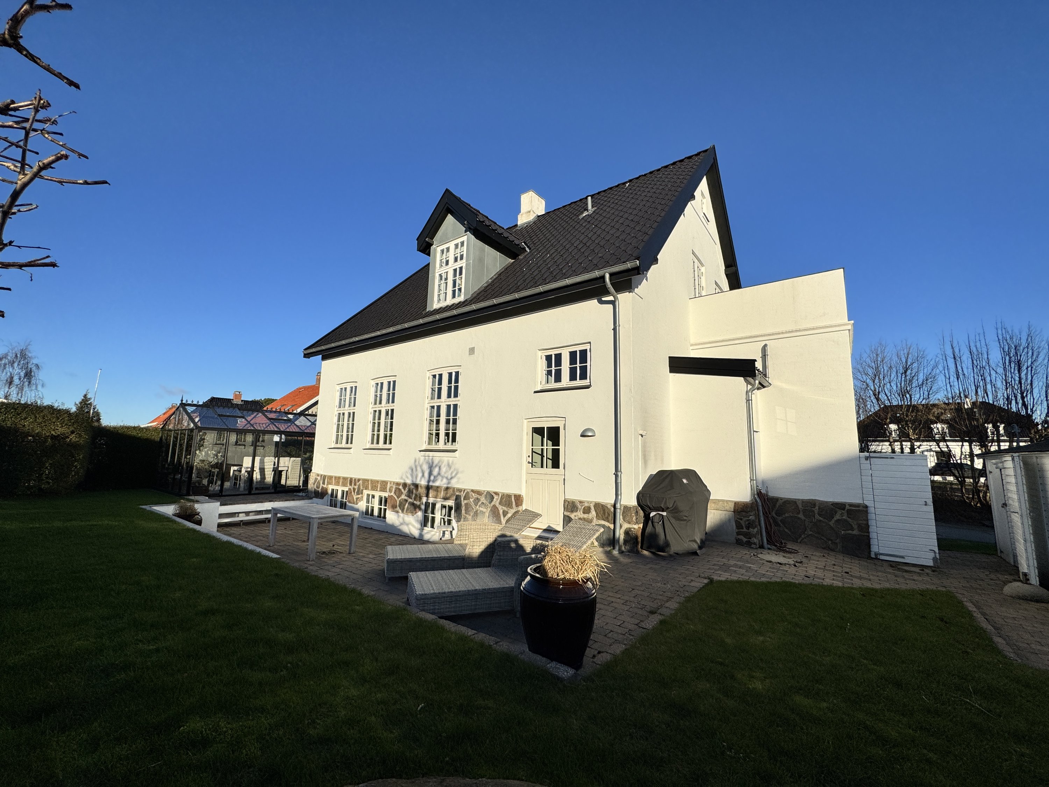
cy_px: 394
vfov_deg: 85.7
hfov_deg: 102.1
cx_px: 524
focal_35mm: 14
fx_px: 424
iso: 40
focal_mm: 2.22
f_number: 2.2
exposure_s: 1/3906
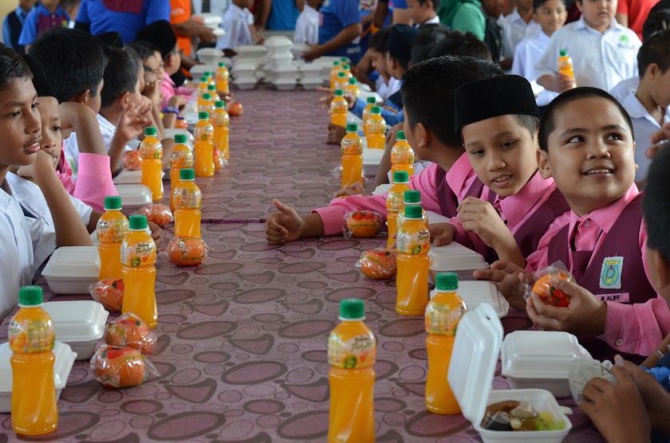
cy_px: 222
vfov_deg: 18.1
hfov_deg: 27.1
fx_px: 1393
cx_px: 335
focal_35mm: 75
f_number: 5.6
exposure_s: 1/125
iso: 400
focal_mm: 50
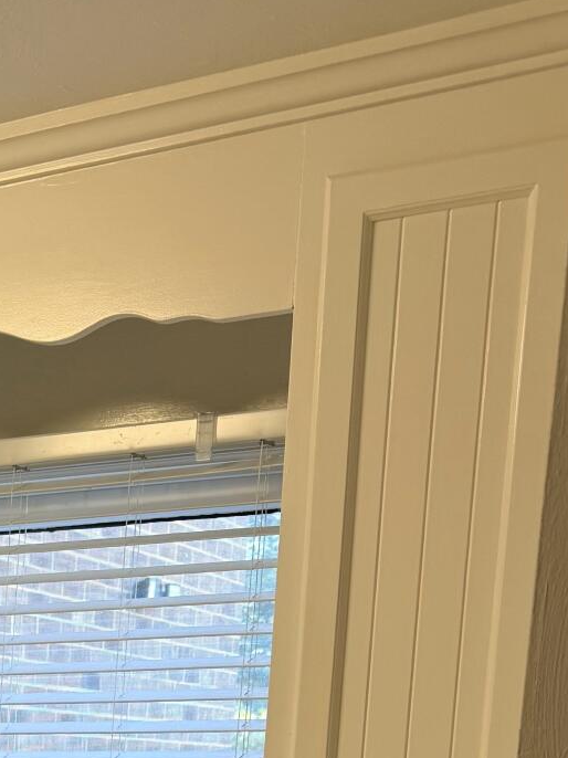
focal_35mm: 70
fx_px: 1532
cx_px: -167
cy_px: 1092
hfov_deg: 19.4
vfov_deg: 23.2
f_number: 1.78
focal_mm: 6.76
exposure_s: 1/120
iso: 100
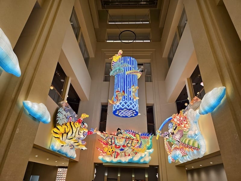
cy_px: 90
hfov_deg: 73.9
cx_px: 120
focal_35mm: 23
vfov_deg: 58.9
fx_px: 160
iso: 125
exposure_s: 1/100
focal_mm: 6.3
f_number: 1.7
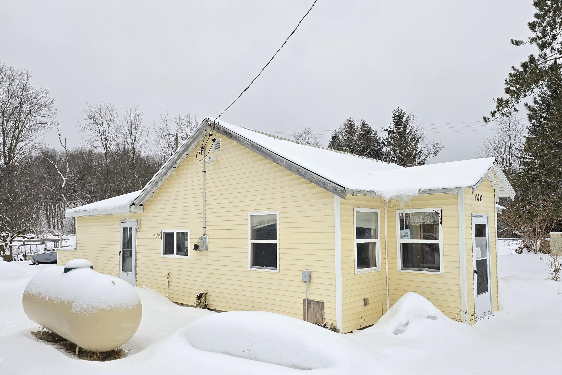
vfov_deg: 49.4
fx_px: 406
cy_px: 211
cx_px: 301
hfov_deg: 69.3
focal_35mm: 26
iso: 25
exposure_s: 1/180
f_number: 1.7
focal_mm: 6.3
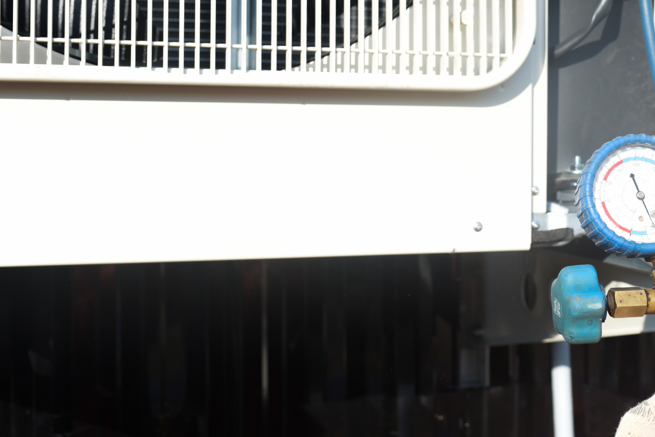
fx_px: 1183
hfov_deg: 30.2
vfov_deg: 20.8
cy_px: 134
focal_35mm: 65
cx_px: 531
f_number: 5
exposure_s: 1/1000
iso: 400
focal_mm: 35
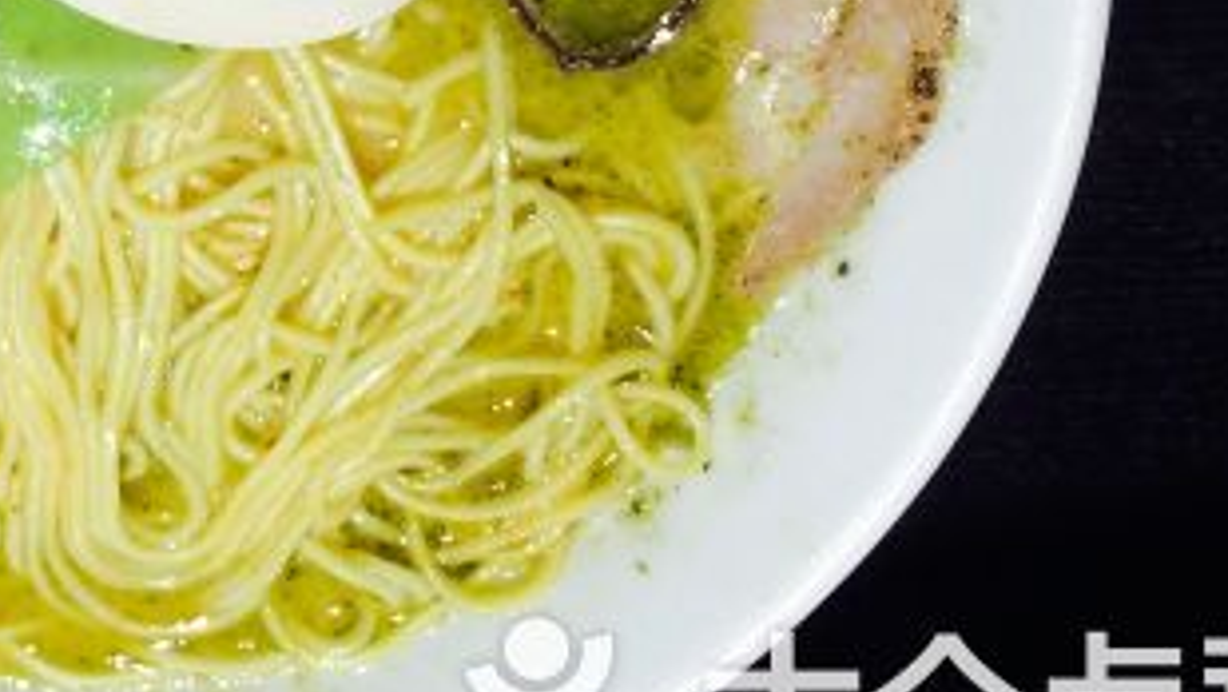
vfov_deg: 15.7
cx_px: 72
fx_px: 2410
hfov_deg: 27.3
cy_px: -125
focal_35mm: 74
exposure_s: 1/120
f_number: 2.2
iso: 40
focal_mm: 4.12
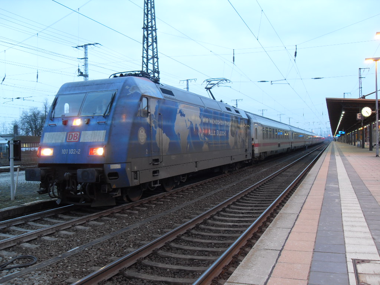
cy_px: 142
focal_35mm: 34
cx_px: 190
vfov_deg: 41.8
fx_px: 373
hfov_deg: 54.0
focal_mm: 6.3
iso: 80
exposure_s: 1/8
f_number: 2.8
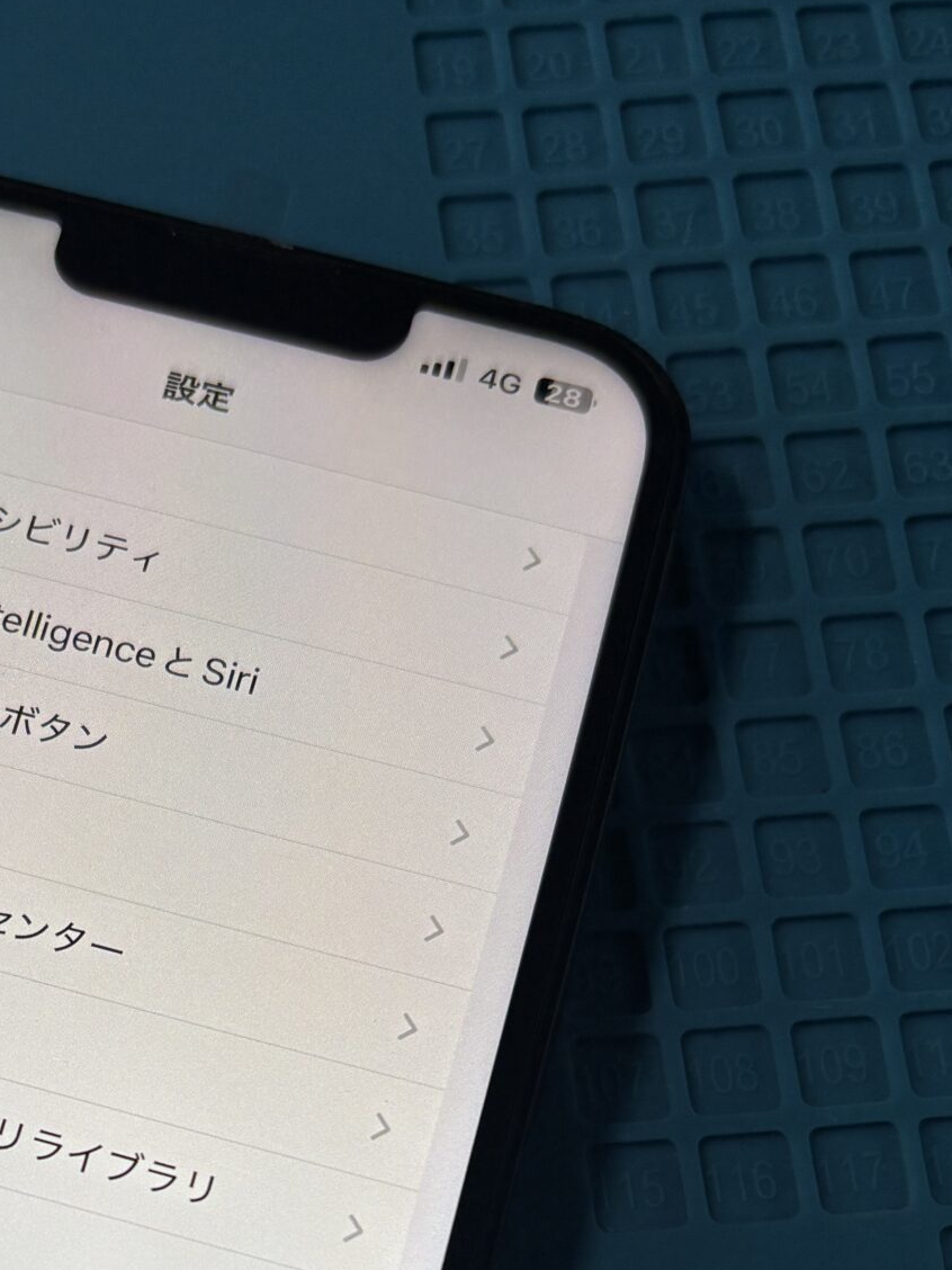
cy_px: 1232
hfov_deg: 24.0
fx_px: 2163
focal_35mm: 59
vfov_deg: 30.7
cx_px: 73
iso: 50
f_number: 1.6
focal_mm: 5.96
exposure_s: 1/366
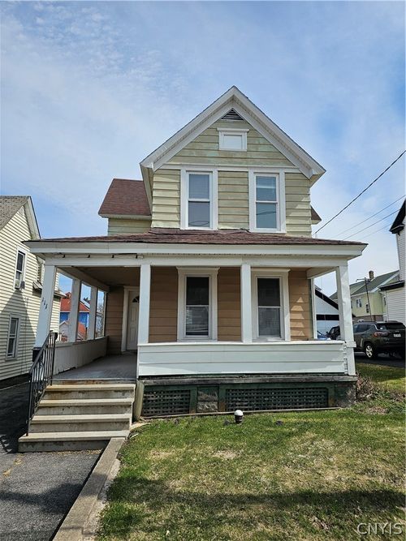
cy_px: 270
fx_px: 360
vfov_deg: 73.9
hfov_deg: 58.9
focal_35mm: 23
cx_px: 203
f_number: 1.7
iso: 20
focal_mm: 6.3
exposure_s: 1/2000
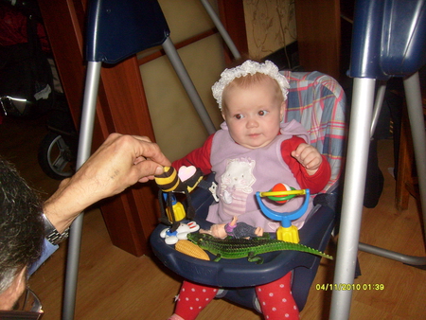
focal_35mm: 35
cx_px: 213
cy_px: 160
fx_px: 431
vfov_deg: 40.7
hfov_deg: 52.6
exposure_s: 1/45
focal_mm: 5.8
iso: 100
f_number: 2.8
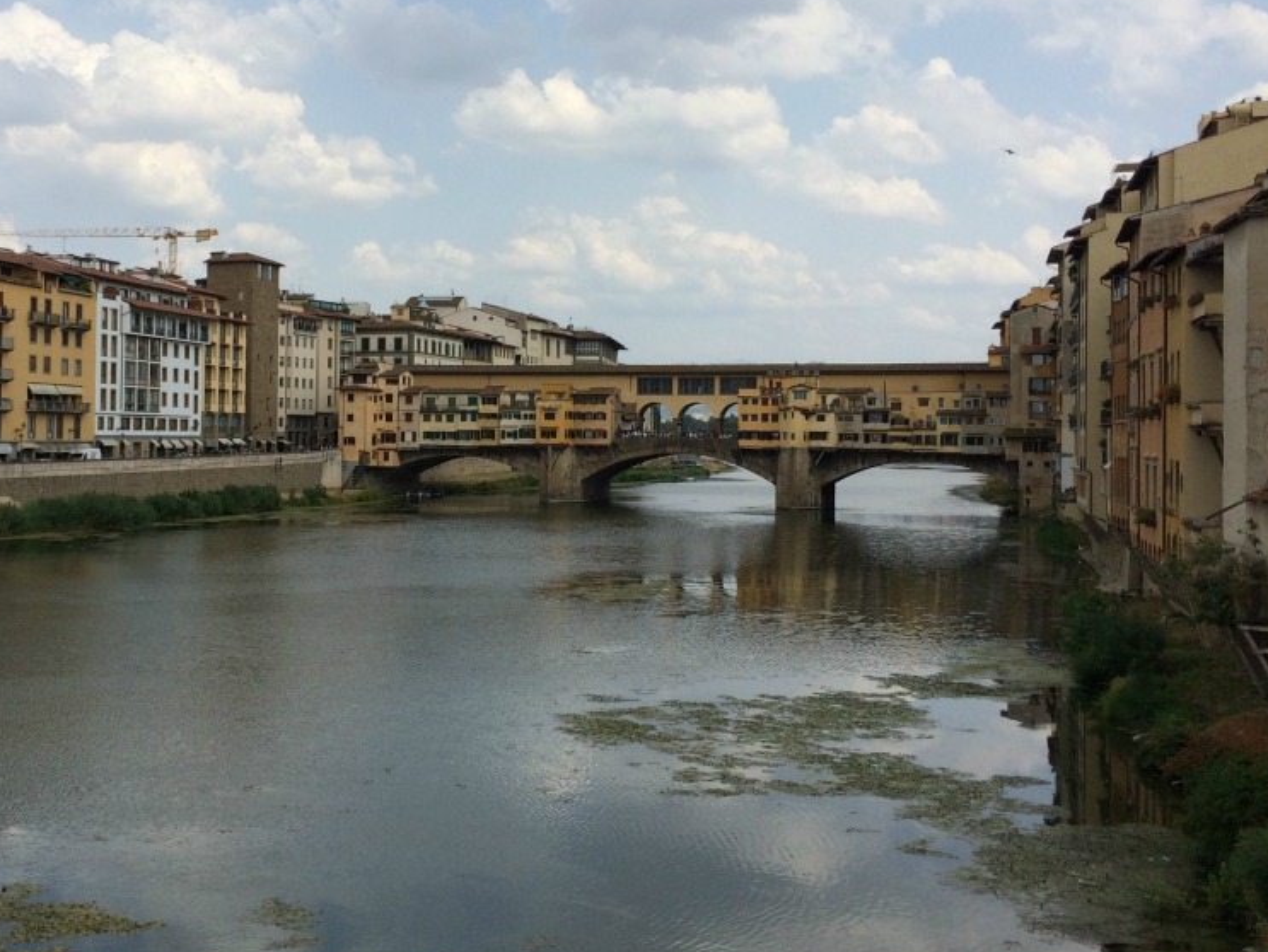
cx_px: 444
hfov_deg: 42.5
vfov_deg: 32.9
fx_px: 1613
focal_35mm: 44
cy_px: 409
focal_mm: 4.15
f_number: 2.2
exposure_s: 1/2740
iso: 32
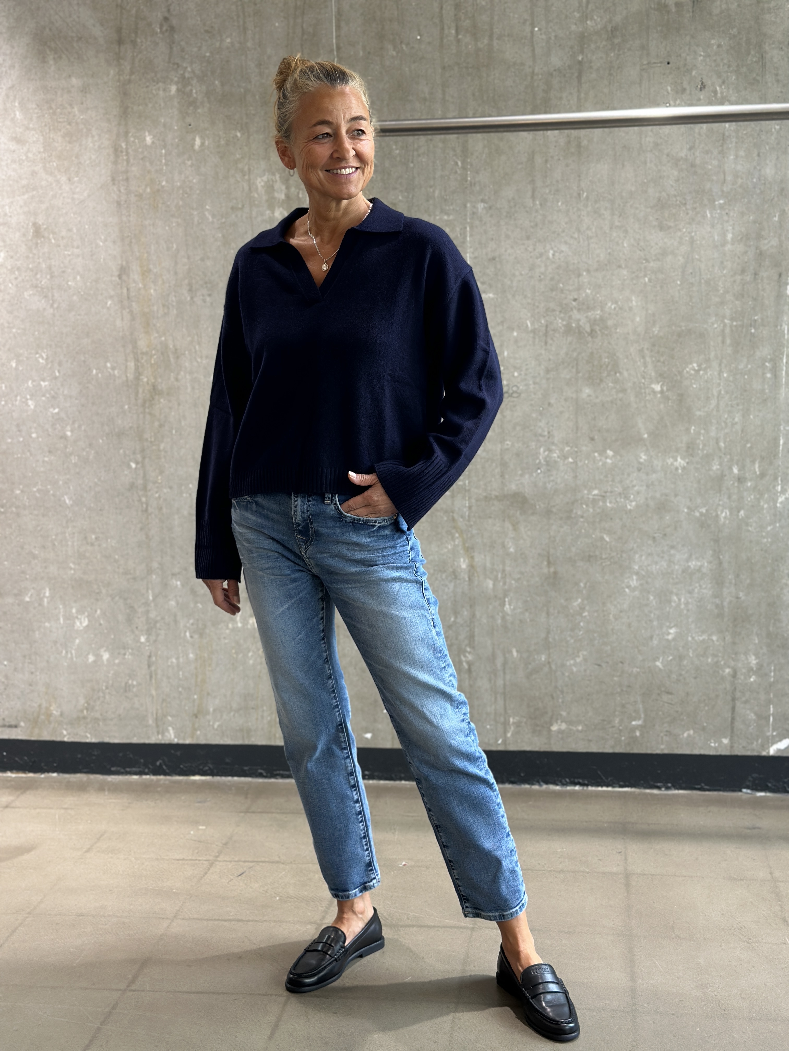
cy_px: 526
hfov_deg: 30.3
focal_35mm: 48
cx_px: 394
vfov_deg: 39.7
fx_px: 1459
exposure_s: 1/120
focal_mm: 6.86
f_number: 1.78
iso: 125
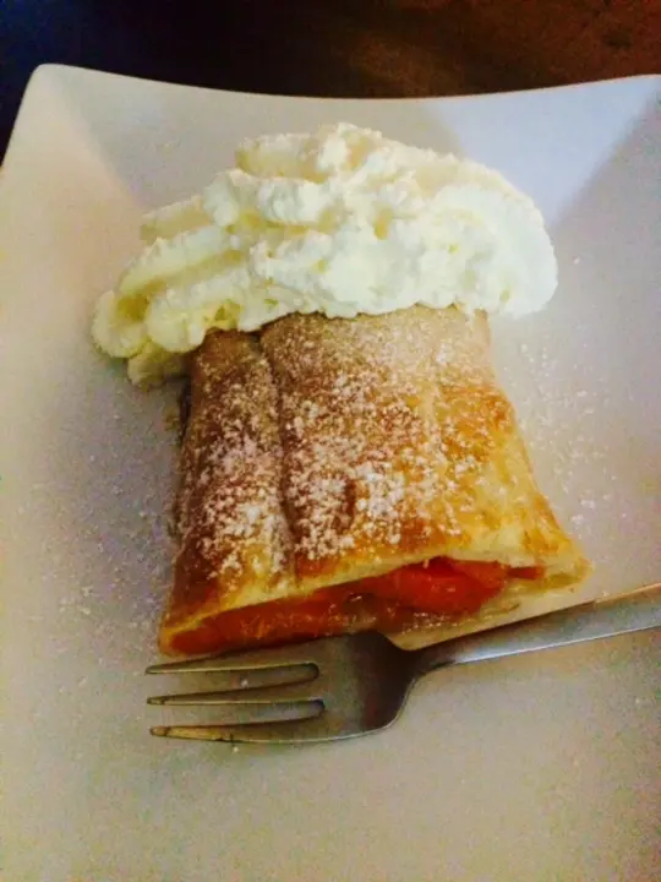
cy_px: 441
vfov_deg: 61.7
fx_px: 738
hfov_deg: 48.2
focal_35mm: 29
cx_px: 330
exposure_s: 1/17
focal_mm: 4.15
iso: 640
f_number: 2.2
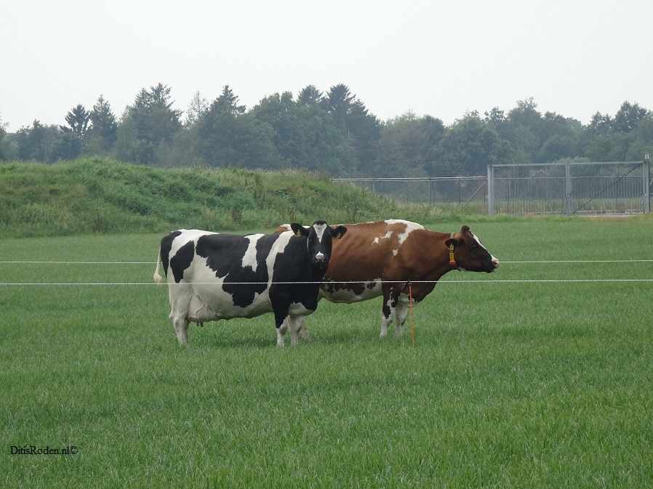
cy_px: 244
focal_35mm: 163
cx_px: 326
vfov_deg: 9.1
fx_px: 3074
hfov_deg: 12.1
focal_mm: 27.93
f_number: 5.6
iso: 80
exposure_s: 1/200
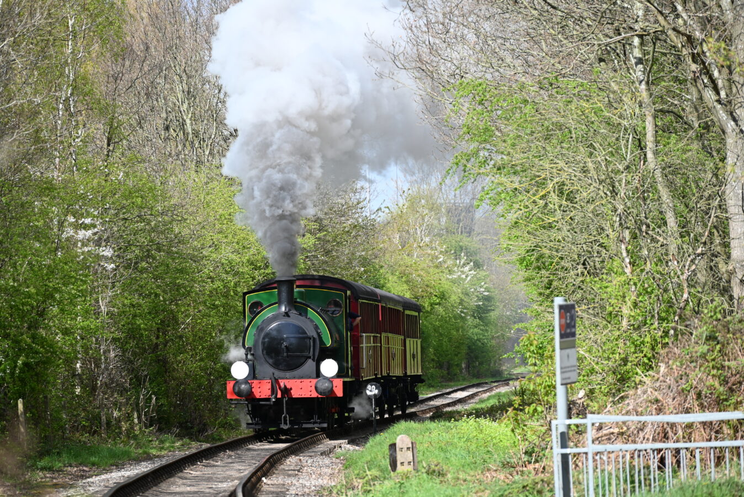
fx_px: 4135
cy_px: 248
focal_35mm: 200
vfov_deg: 6.9
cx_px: 372
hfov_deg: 10.3
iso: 200
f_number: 6.3
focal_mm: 200
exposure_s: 1/400
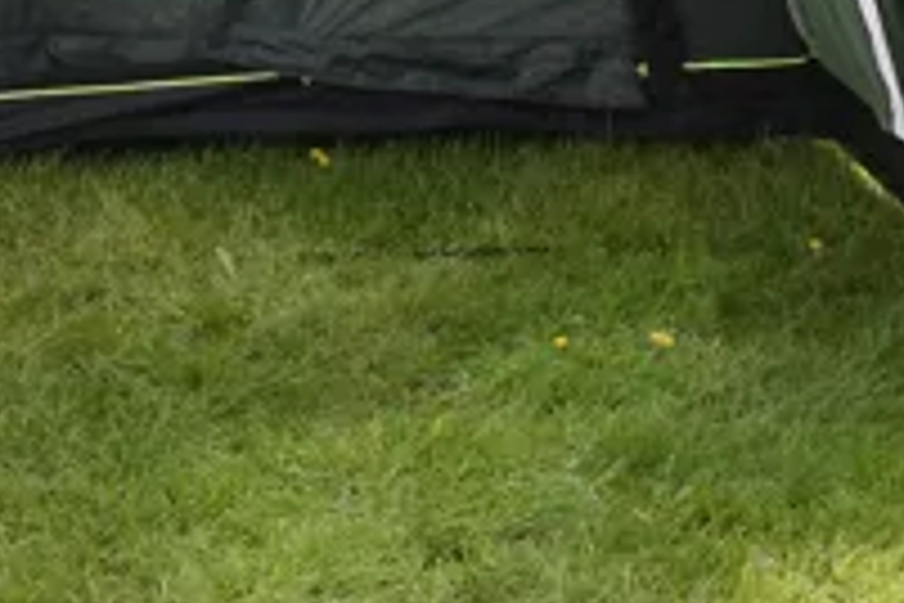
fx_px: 3591
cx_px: -189
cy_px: -380
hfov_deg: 13.9
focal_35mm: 143
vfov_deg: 9.3
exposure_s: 1/250
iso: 200
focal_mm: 24
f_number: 8
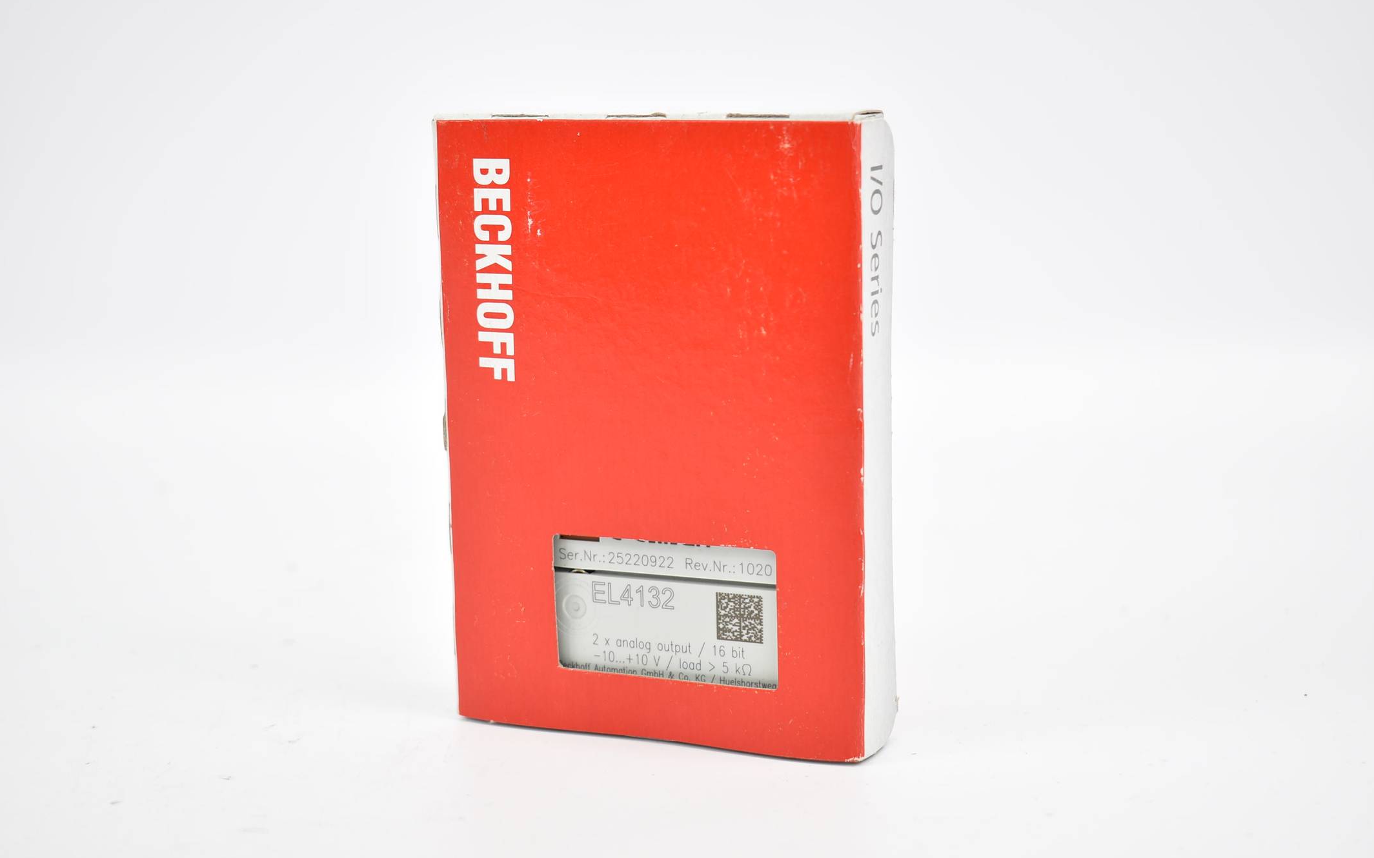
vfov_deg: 22.0
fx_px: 2209
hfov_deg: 34.6
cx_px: 696
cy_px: 417
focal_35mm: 59
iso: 100
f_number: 4.8
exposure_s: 1/30
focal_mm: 38
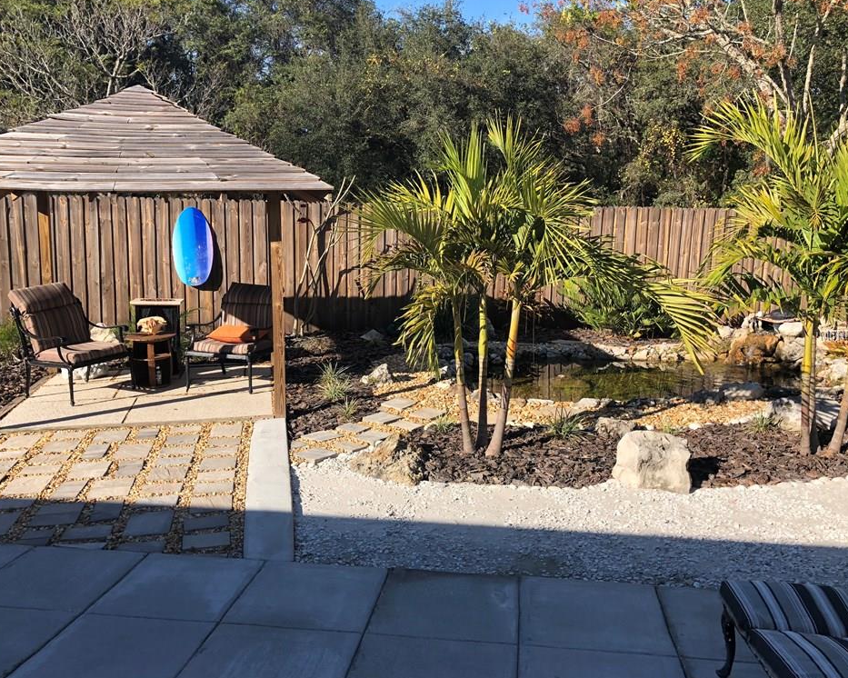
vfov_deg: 48.5
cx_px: 409
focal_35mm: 30
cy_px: 335
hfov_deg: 58.8
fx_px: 753
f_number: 1.8
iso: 20
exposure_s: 1/1333
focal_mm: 4
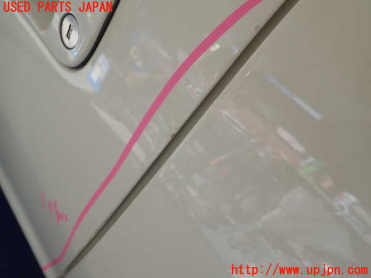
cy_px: 139
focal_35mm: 30
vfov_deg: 46.8
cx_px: 186
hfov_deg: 60.0
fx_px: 322
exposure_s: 1/100
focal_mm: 5.5
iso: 100
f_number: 2.3
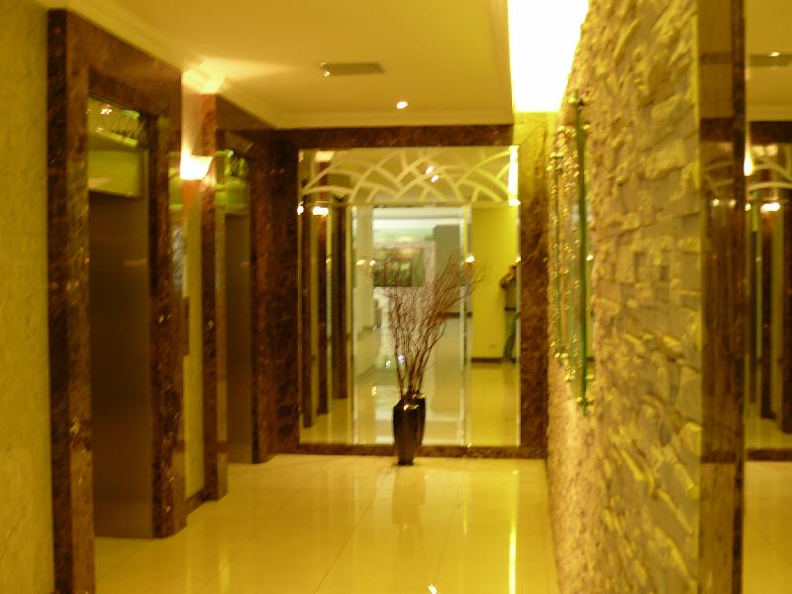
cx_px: 396
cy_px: 297
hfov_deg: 42.9
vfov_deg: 32.9
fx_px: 1007
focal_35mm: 44
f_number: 4
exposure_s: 1/2.5
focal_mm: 8.5
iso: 100
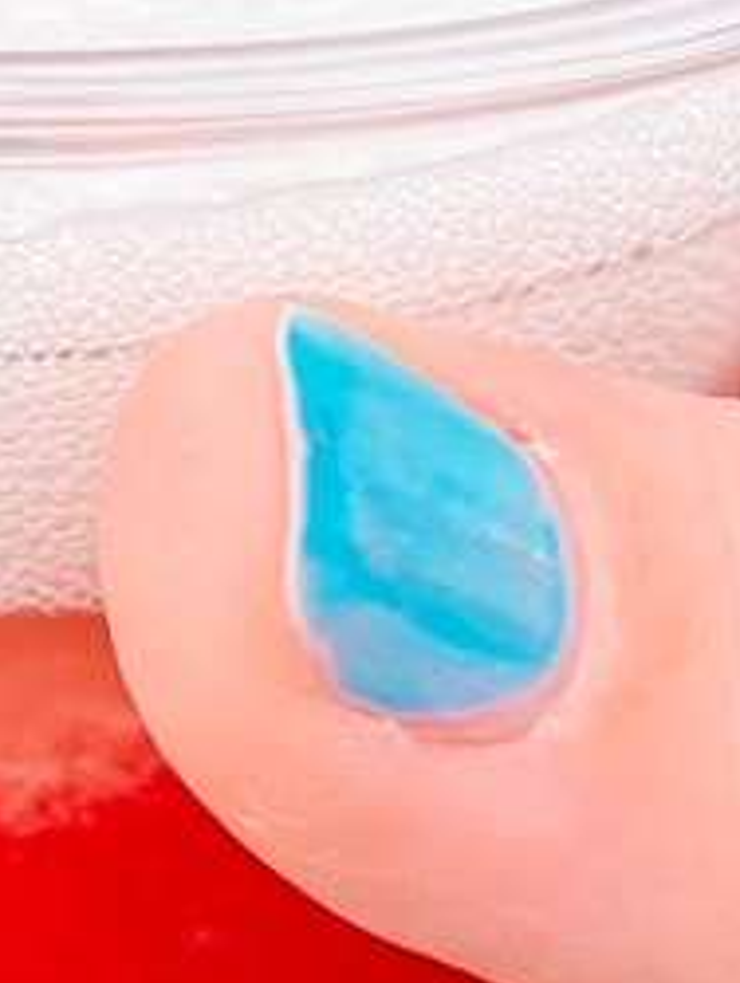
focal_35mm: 133
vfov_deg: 14.6
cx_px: -638
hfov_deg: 10.4
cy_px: -12
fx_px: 3784
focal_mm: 5.1
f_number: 1.6
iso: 50
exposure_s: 1/1500
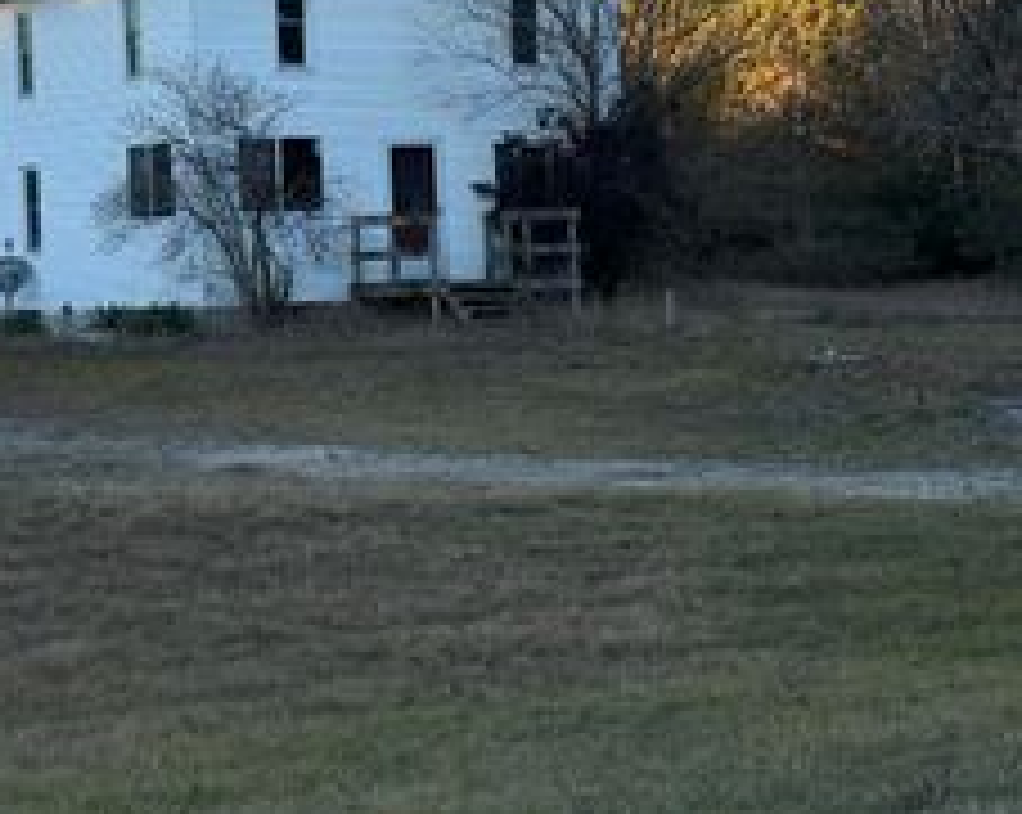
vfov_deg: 13.7
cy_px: 209
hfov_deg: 17.0
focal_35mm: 112
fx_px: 3383
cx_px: 207
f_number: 1.6
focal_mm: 5.96
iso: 32
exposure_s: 1/884
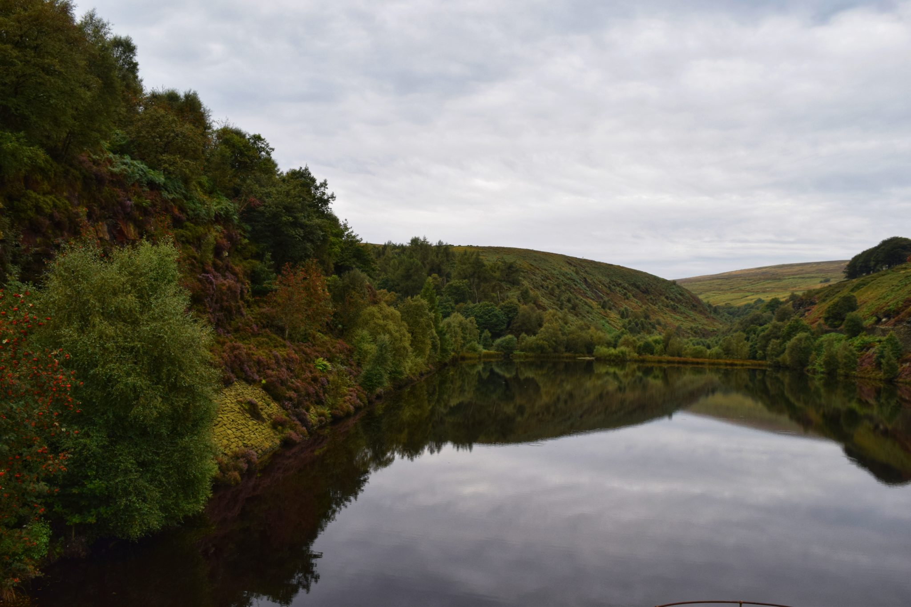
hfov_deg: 61.9
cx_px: 456
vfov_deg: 43.6
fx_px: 759
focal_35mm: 30
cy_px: 304
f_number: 7.1
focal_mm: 20
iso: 400
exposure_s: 1/200
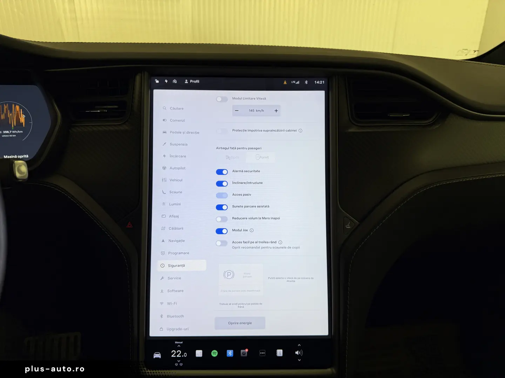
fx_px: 350
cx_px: 252
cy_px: 189
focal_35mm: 24
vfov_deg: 56.8
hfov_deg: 71.6
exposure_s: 1/387
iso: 80
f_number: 1.78
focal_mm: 6.76
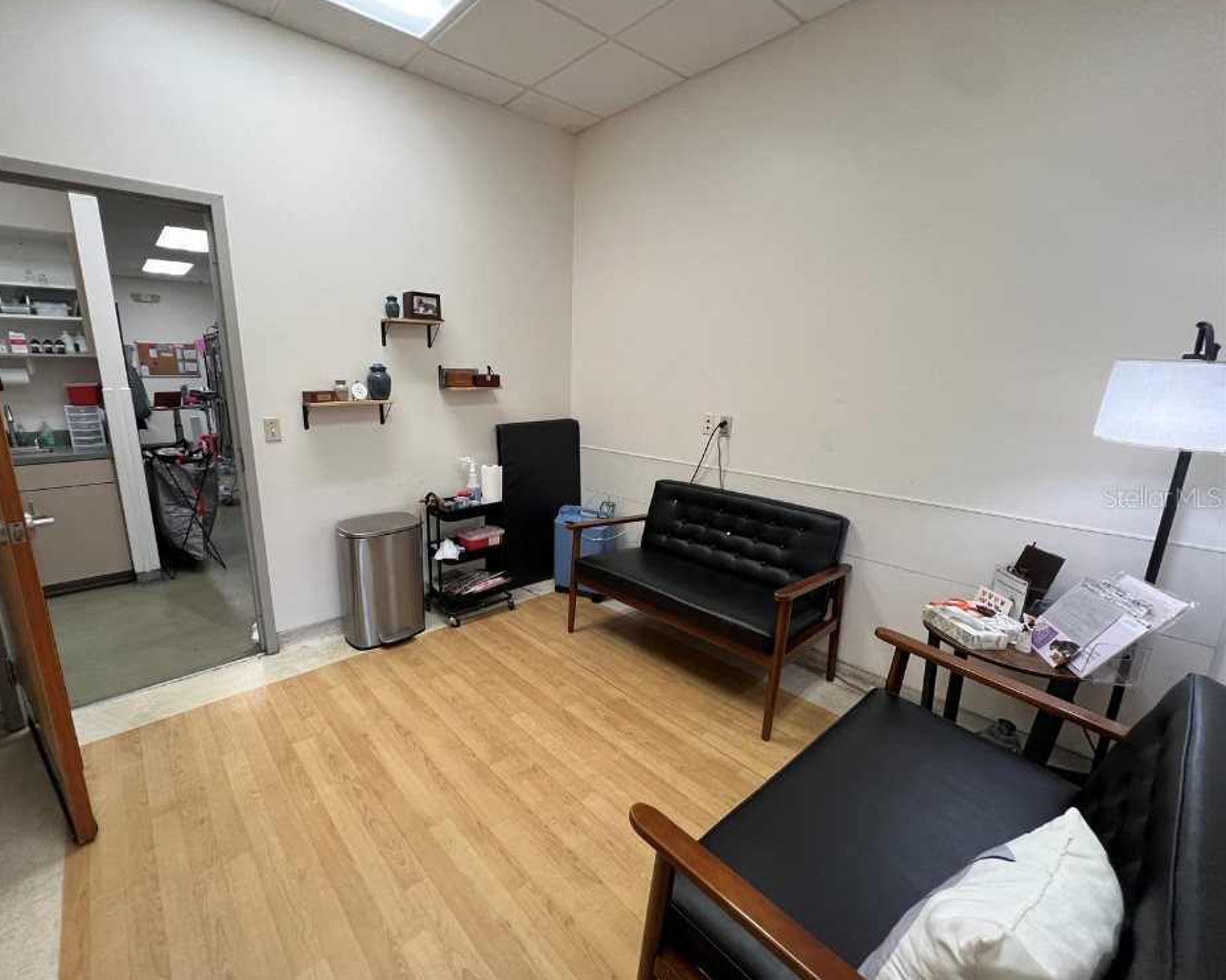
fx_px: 508
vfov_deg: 88.0
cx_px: 551
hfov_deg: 100.4
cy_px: 497
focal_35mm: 14
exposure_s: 1/120
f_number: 1.8
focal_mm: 1.57
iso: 160
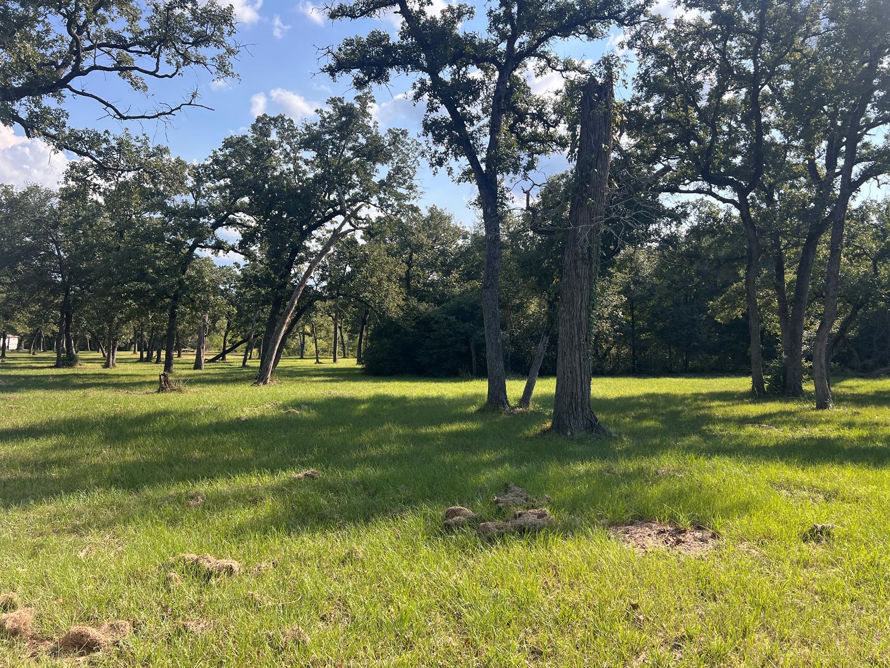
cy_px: 326
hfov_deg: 65.3
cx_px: 450
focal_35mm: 27
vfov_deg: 51.3
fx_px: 694
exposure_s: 1/1901
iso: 50
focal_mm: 5.7
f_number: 1.5
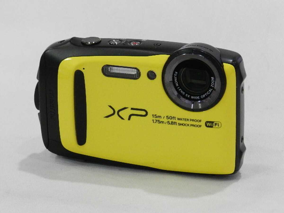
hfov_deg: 10.4
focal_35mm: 191
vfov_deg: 7.8
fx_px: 1567
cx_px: 142
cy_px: 106
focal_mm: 34
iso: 800
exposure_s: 1/60
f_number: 5.5
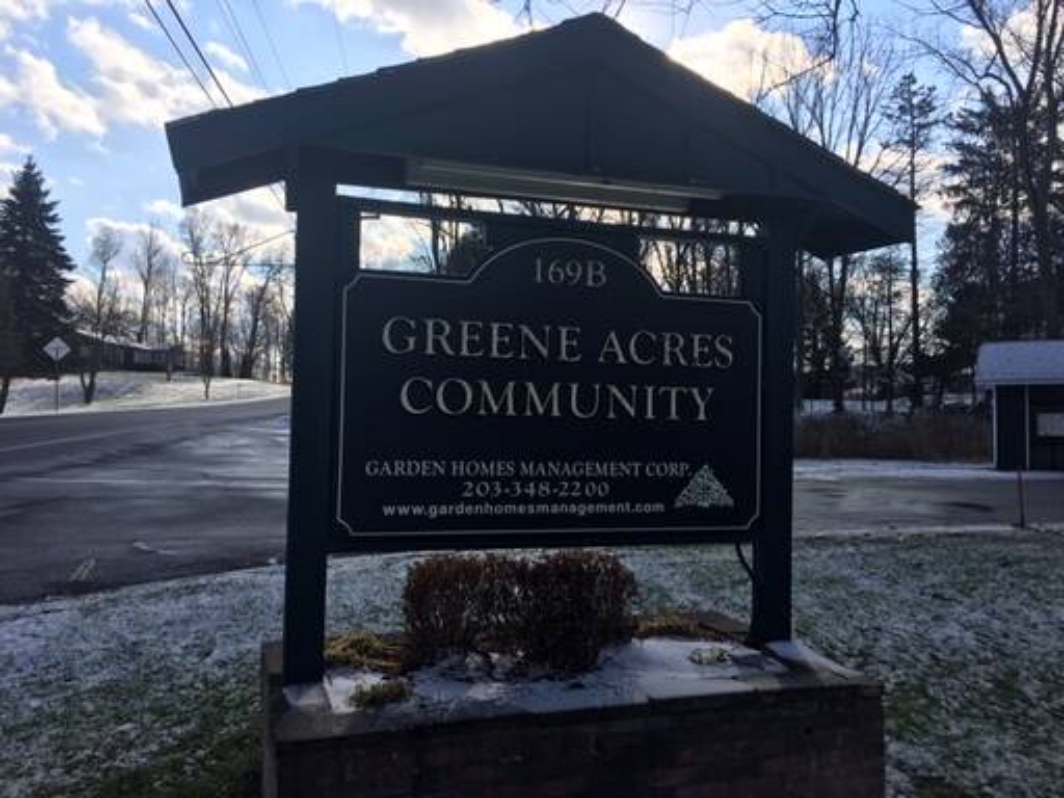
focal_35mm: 29
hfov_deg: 61.7
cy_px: 399
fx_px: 891
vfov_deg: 48.2
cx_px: 532
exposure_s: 1/1508
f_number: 2.2
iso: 25
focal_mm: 4.15
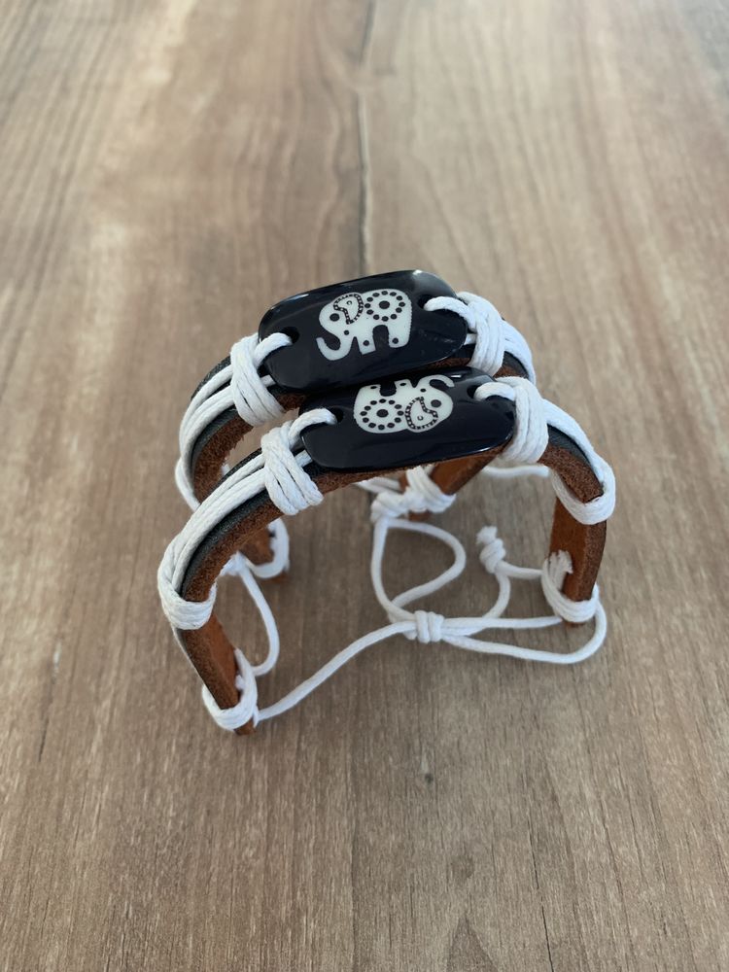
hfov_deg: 53.1
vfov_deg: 67.3
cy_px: 486
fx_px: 730
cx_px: 364
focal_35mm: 26
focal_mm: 4.25
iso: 200
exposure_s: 1/60
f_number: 1.8
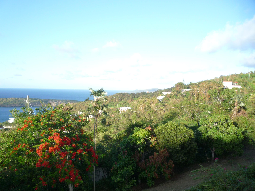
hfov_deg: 60.0
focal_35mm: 30
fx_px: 221
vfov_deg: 46.8
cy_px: 96
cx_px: 128
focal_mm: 5.2
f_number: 3.3
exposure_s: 1/320
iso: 100
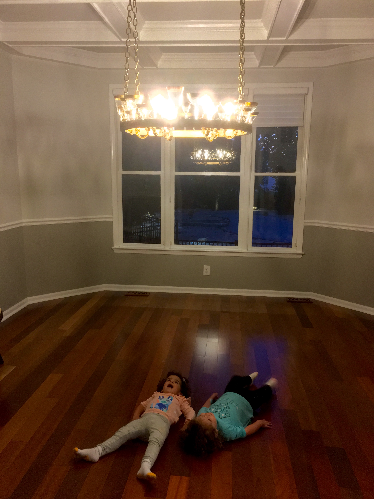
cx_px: 187
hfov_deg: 48.2
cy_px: 250
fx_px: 418
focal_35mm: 29
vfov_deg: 61.7
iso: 200
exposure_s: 1/17
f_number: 2.2
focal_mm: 4.15
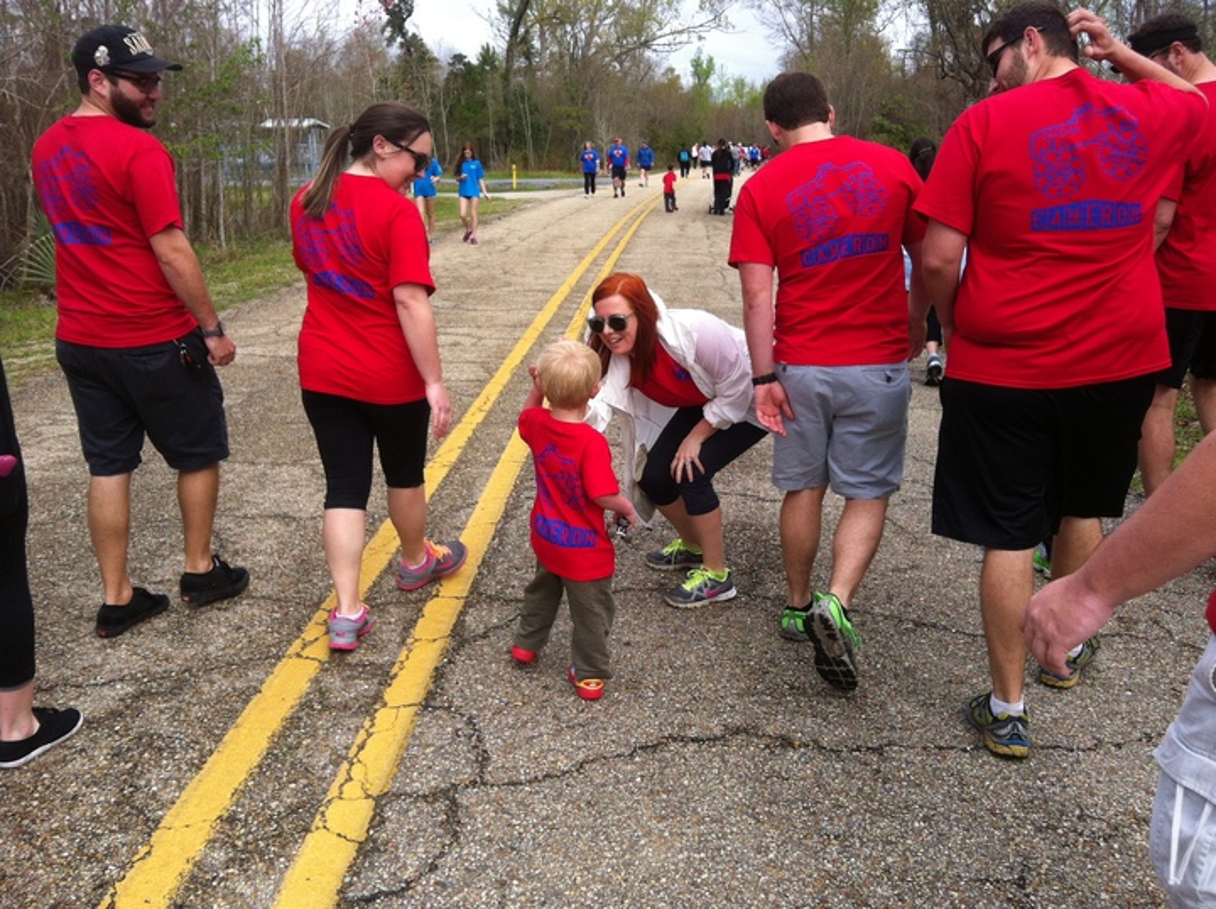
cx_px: 608
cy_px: 454
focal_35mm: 35
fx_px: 1228
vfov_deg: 40.6
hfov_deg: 52.7
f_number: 2.8
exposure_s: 1/670
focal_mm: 3.85
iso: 80
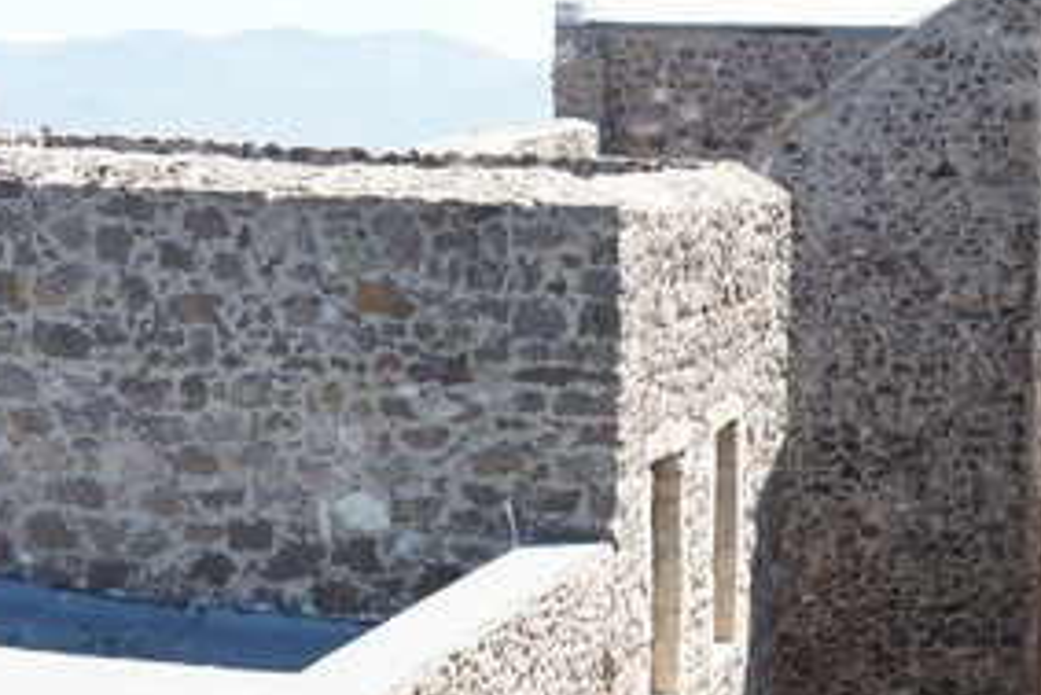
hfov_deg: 20.3
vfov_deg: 13.7
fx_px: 2888
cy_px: 533
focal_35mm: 100
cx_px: 795
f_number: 7.1
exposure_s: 1/160
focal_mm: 41
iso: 200
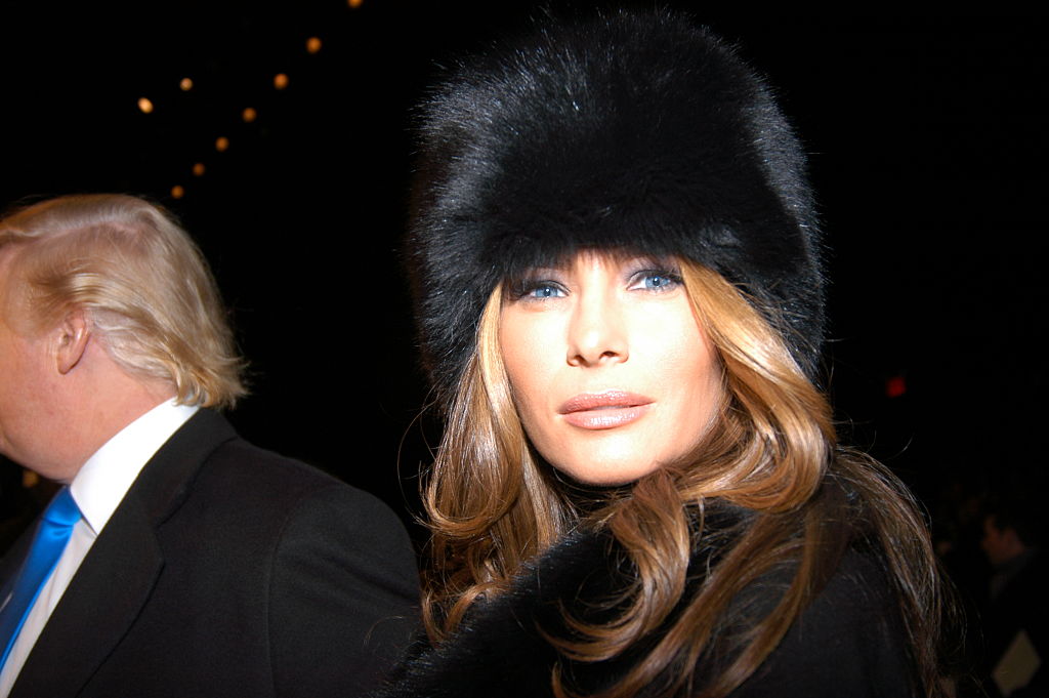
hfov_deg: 53.2
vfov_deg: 36.8
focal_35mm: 36
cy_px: 349
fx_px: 1048
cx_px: 524
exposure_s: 1/80
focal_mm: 24
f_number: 4
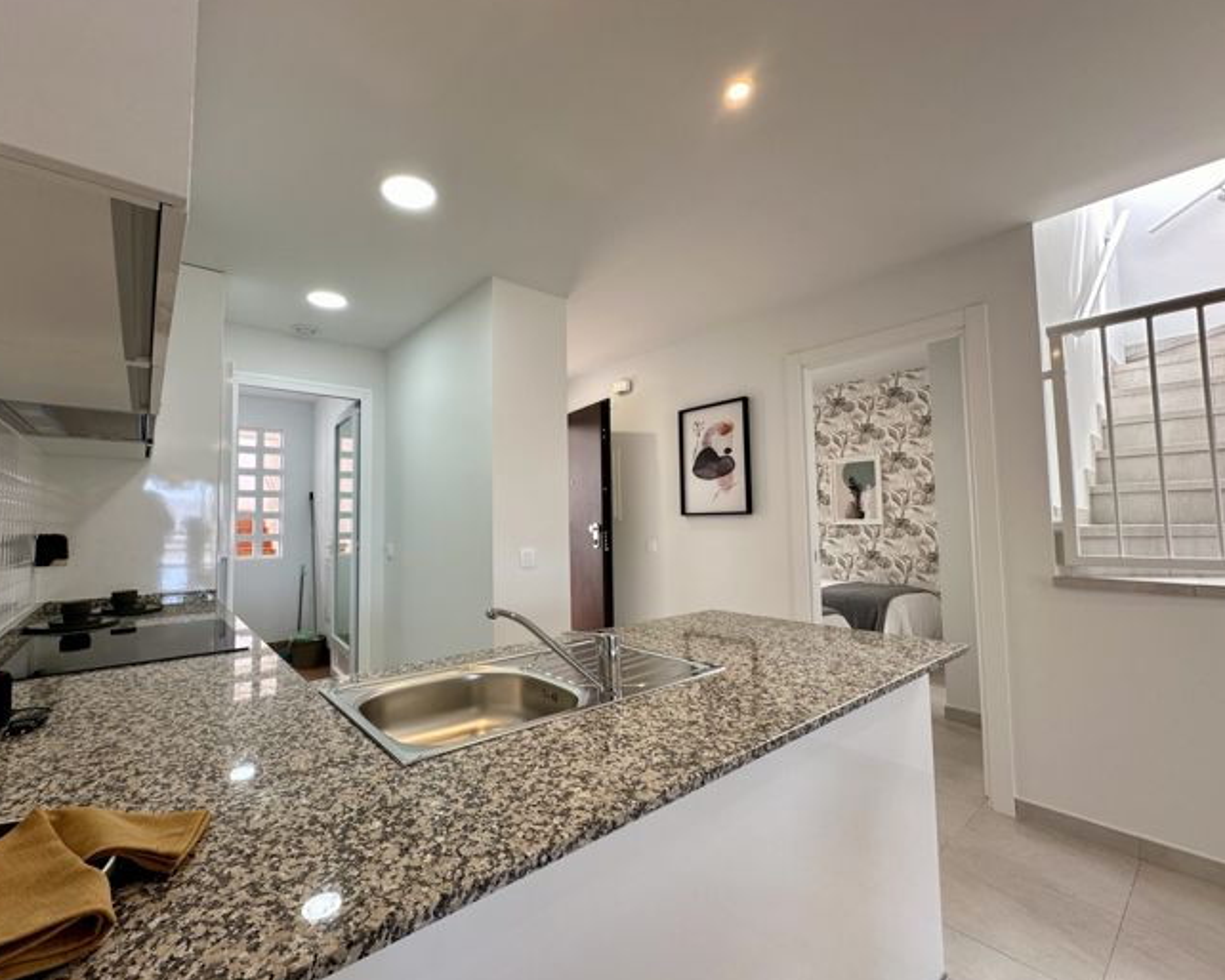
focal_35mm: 15
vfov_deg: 84.1
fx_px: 544
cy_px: 490
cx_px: 554
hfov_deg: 96.5
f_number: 2.2
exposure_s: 1/99
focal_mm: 2.22
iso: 50
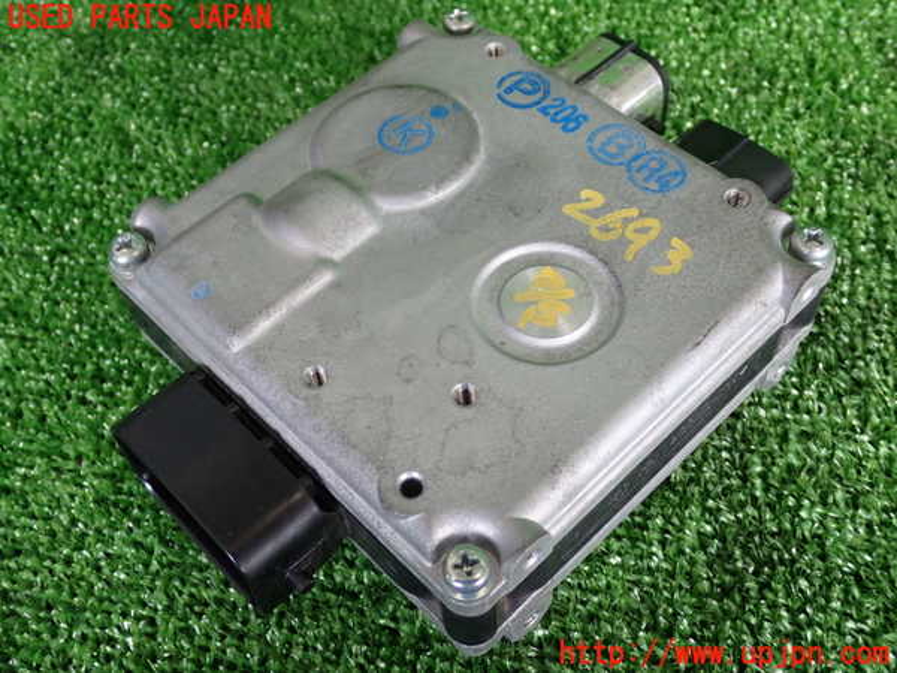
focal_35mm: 41
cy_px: 336
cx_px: 448
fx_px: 1062
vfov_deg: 35.1
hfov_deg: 45.8
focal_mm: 7.31
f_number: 2.8
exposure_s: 1/50
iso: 200
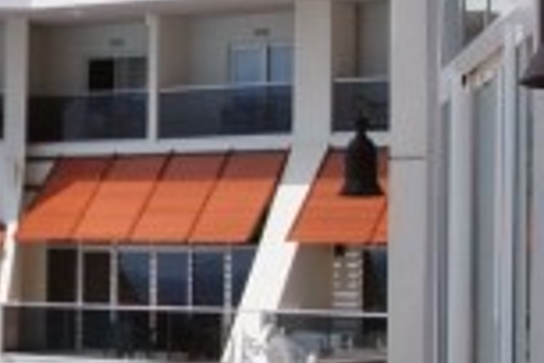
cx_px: -20
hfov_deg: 13.8
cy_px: 196
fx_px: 2218
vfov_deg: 9.3
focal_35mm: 147
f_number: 10
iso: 100
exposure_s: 1/400
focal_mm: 13
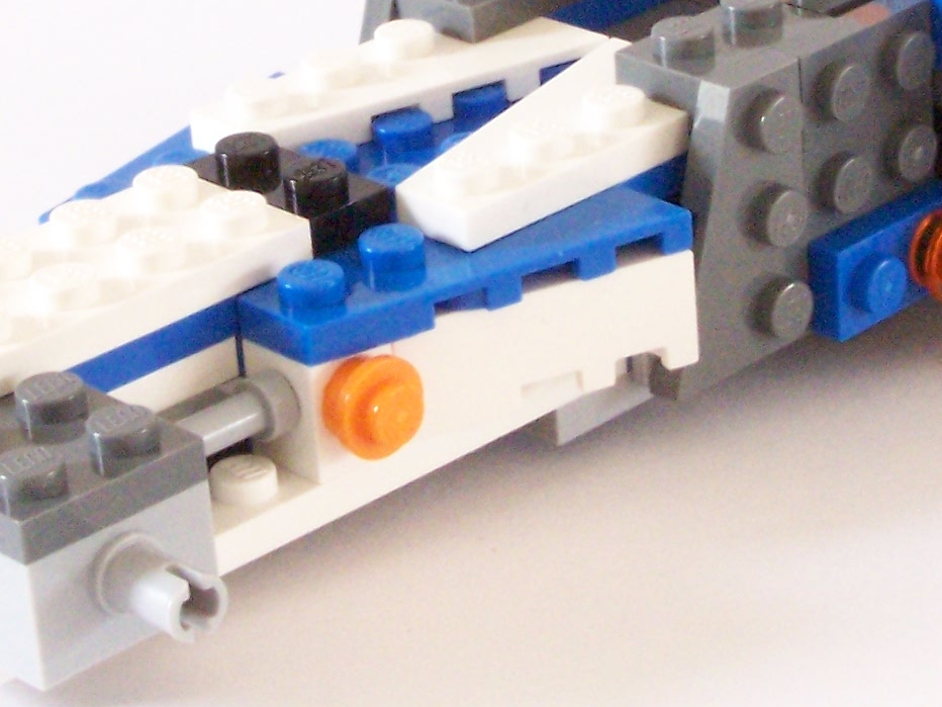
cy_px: 54
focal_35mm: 141
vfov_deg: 10.5
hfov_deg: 14.0
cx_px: 526
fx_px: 3837
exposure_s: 1/8
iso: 400
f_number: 8
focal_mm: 8.5
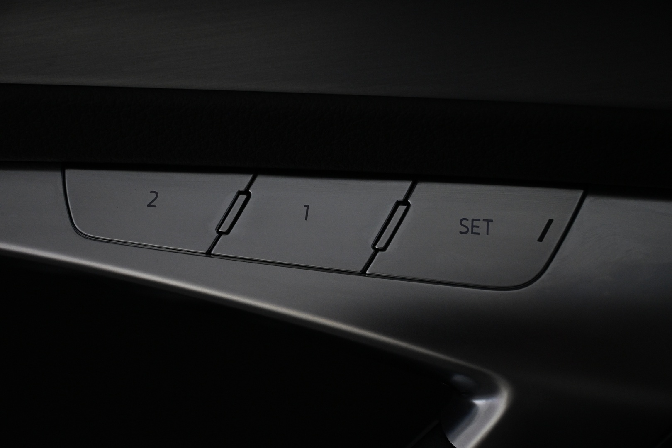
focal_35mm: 54
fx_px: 1008
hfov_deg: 36.9
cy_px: 224
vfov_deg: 25.1
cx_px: 336
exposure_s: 1/200
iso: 1600
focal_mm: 36
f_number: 5.3
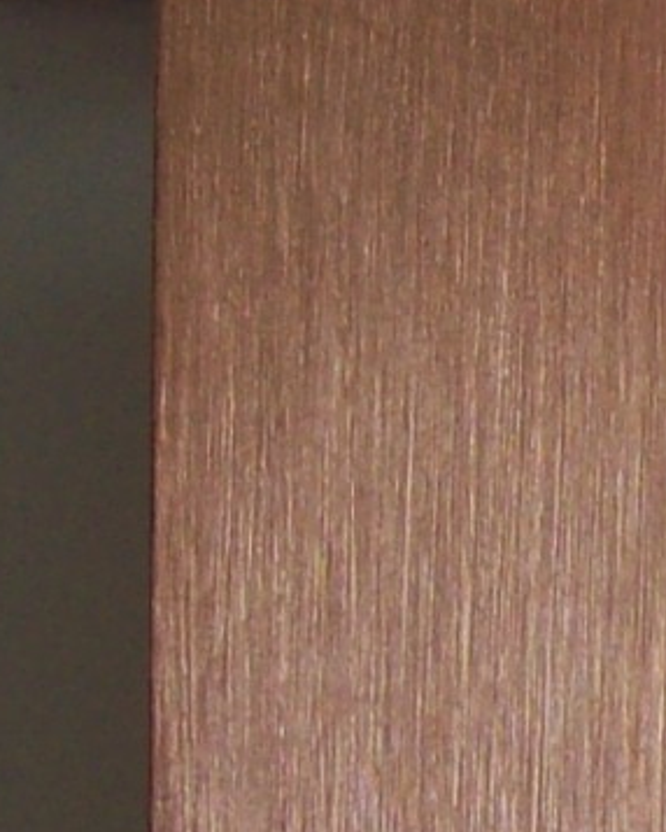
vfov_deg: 7.6
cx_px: 1628
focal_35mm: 252
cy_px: 1135
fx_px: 6204
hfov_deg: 5.9
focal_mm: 7.6
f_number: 3
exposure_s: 1/73.6
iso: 80
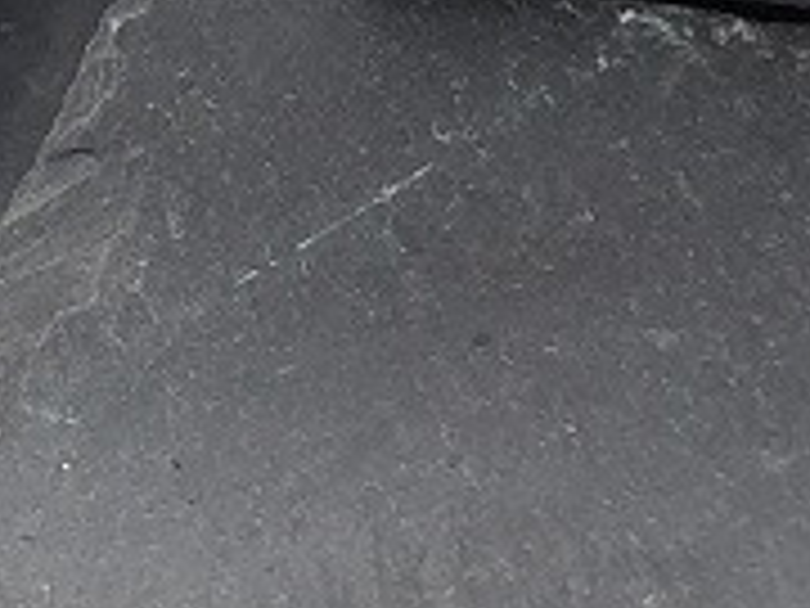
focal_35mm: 210
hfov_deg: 9.0
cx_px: -598
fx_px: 4914
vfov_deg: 6.9
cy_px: -446
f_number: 2.2
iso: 32
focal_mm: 4.15
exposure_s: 1/618
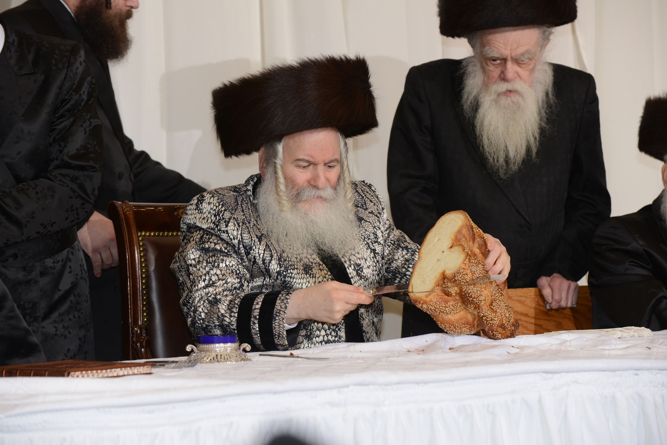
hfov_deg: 13.7
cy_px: 222
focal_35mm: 150
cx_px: 334
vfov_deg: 9.2
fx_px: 2780
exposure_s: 1/160
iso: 500
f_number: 8
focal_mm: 150
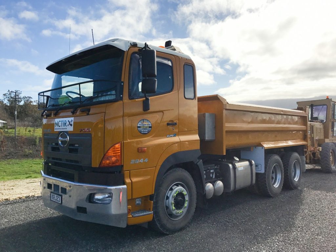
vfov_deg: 49.7
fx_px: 272
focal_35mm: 28
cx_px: 168
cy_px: 126
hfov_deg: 63.4
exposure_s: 1/5650
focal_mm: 3.99
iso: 25
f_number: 1.8
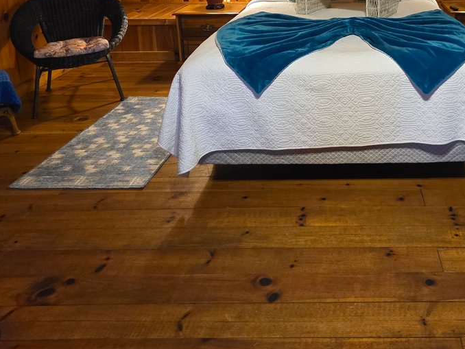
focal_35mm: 29
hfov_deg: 58.3
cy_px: 9
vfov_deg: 42.4
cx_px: 352
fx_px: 390
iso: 1000
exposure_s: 1/60
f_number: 1.9
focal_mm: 2.2
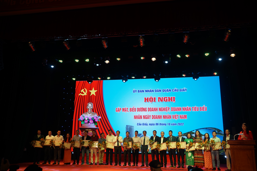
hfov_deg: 57.2
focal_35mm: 33
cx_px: 128
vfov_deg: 40.0
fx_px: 236
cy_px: 86
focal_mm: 33
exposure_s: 1/60
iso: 200
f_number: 4
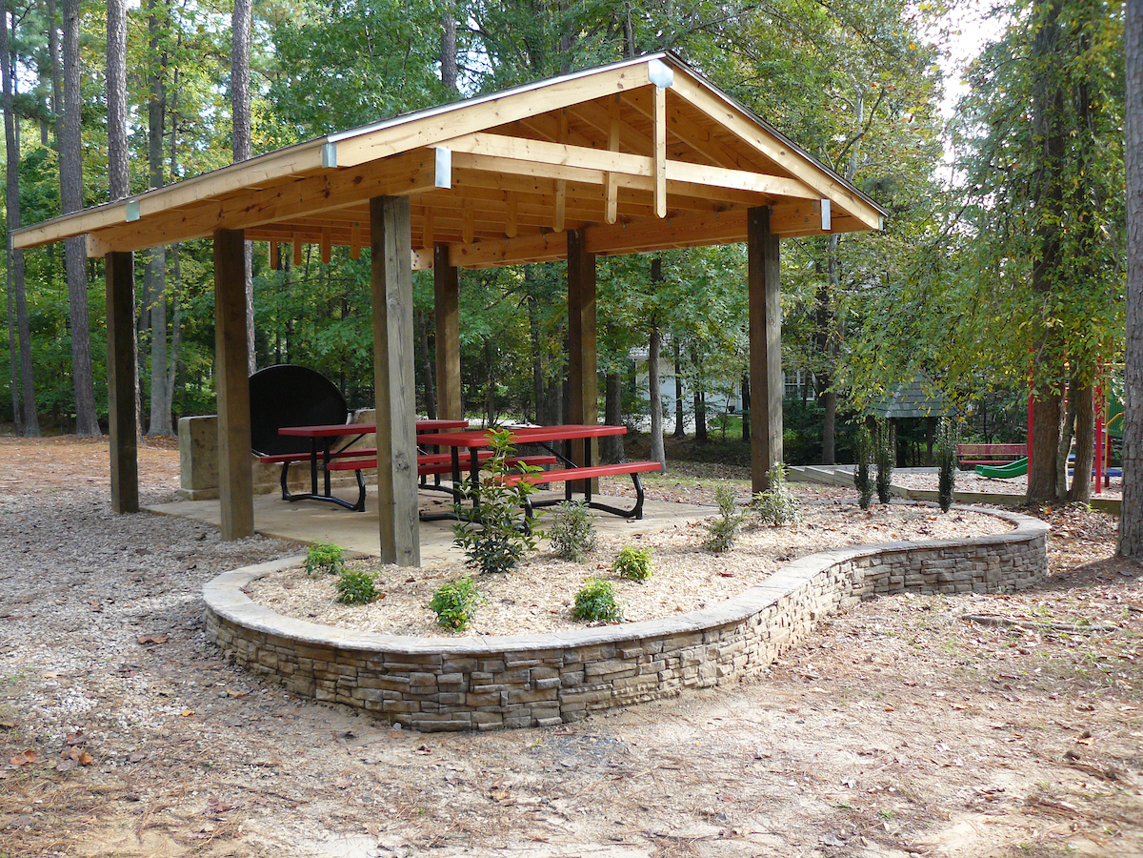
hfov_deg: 51.4
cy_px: 429
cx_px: 572
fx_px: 1189
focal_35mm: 36
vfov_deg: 39.7
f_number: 2.8
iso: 100
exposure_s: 1/80
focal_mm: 6
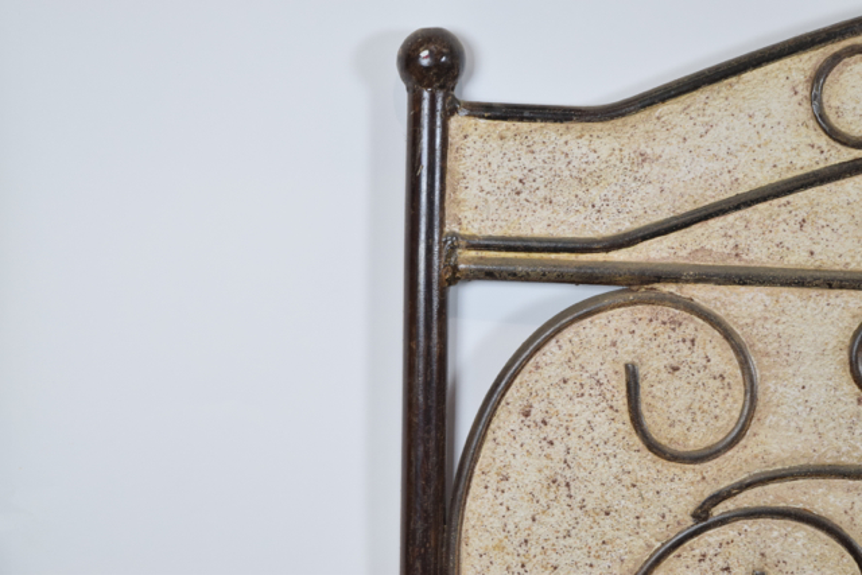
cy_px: 288
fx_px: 1976
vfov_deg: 16.6
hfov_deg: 24.6
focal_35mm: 82
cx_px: 431
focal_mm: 55
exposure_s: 1/125
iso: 800
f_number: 6.3
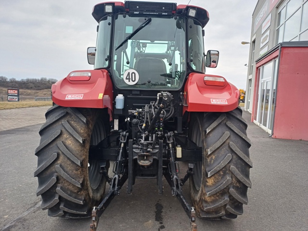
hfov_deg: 69.4
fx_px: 222
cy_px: 116
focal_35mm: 25
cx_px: 154
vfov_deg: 54.9
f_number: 1.8
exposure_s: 1/100
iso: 64
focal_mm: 4.65
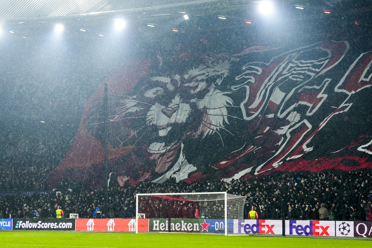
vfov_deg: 15.9
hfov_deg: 23.6
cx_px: 186
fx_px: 889
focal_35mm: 86
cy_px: 124
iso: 3200
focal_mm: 86
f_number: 4
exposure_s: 1/1600
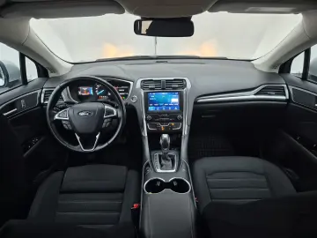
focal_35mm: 23
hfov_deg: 73.9
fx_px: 211
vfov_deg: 58.9
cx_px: 158
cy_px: 119
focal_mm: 5.4
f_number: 1.8
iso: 800
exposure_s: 1/100
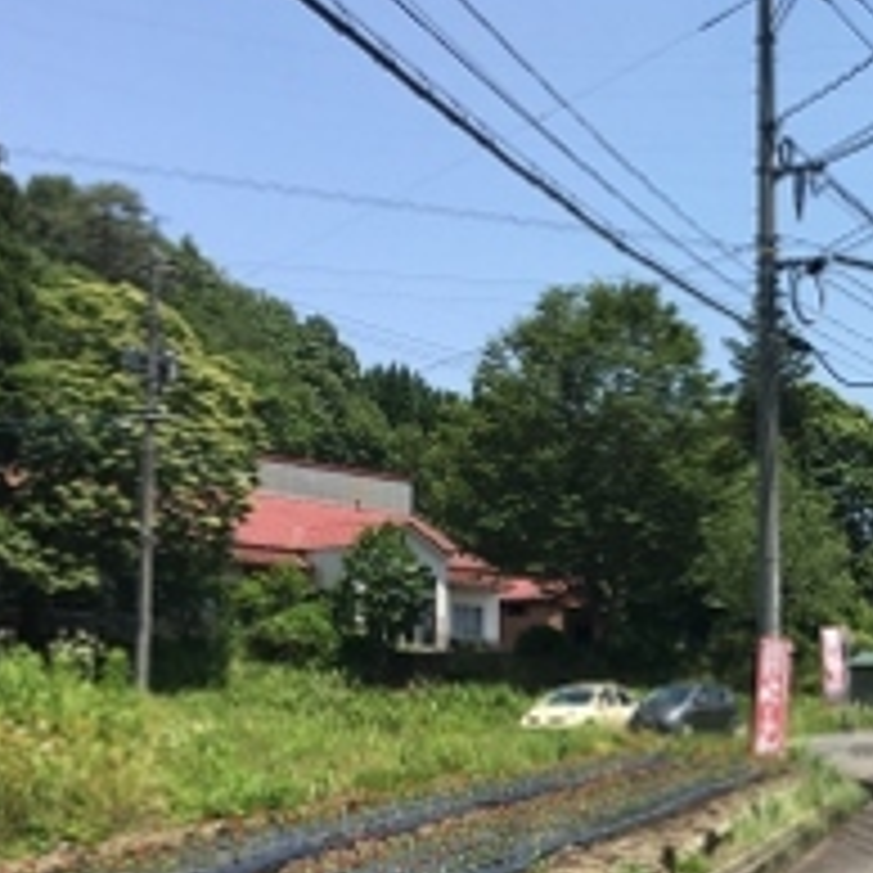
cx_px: 963
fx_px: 1883
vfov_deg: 25.6
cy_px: 722
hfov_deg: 24.3
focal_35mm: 66
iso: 25
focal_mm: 4.15
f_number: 2.2
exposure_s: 1/1282
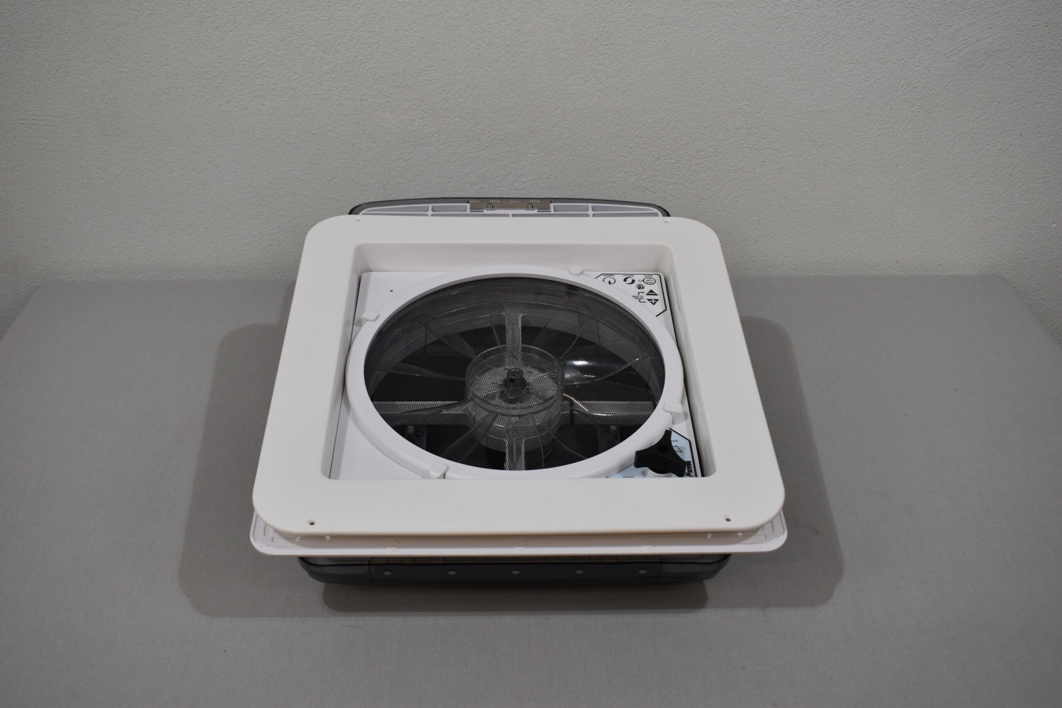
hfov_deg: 51.3
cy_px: 354
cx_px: 531
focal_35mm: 38
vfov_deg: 35.5
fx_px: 1106
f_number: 5.6
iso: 250
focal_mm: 25
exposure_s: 1/125
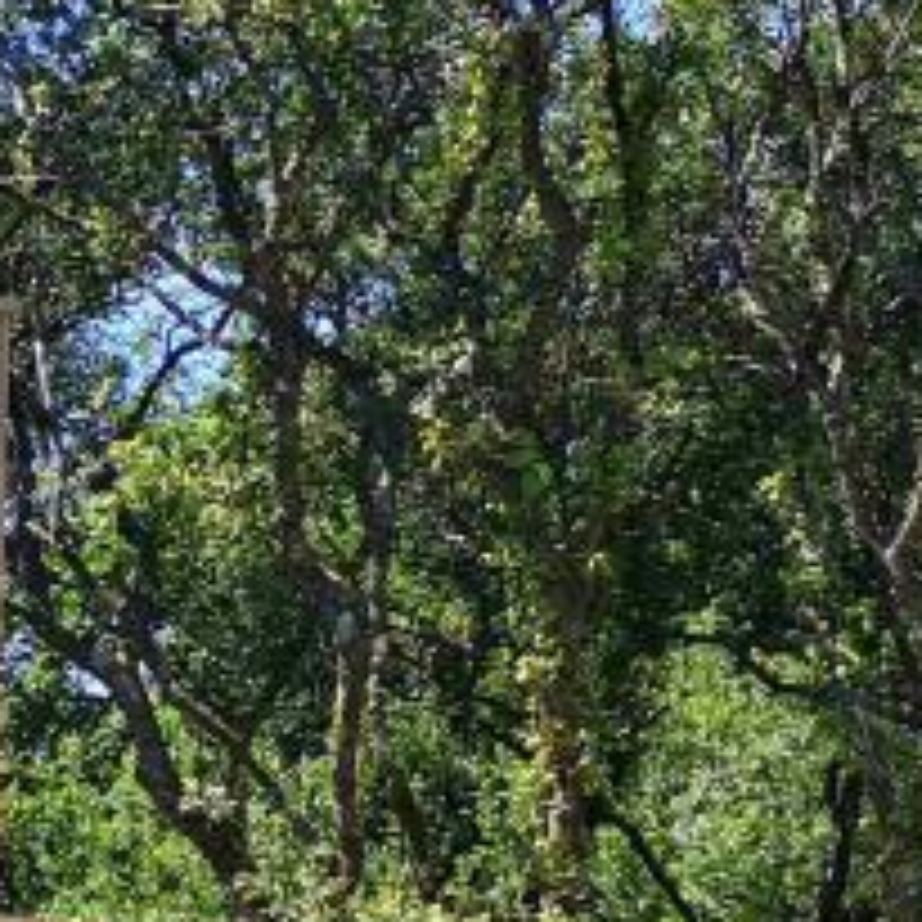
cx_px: -1187
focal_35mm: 119
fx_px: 3586
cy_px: 1048
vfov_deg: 14.3
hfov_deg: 12.1
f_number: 1.8
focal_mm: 5.58
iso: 50
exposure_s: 1/749
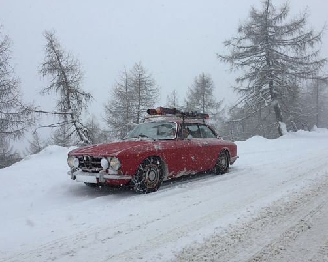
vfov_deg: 47.1
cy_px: 132
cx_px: 173
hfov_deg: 57.1
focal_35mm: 31
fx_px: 301
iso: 32
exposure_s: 1/1068
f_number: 2.2
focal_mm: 4.15
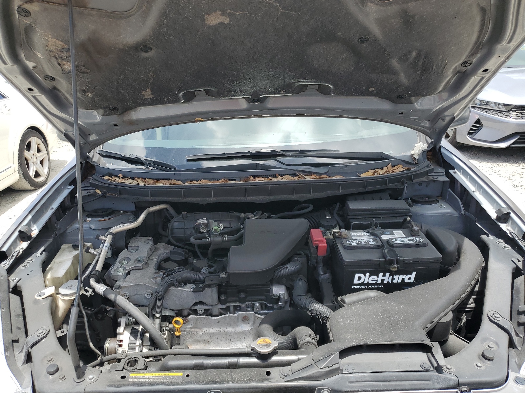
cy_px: 196
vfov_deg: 53.1
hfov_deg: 67.3
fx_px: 394
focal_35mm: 26
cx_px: 262
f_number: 1.5
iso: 50
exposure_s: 1/1250
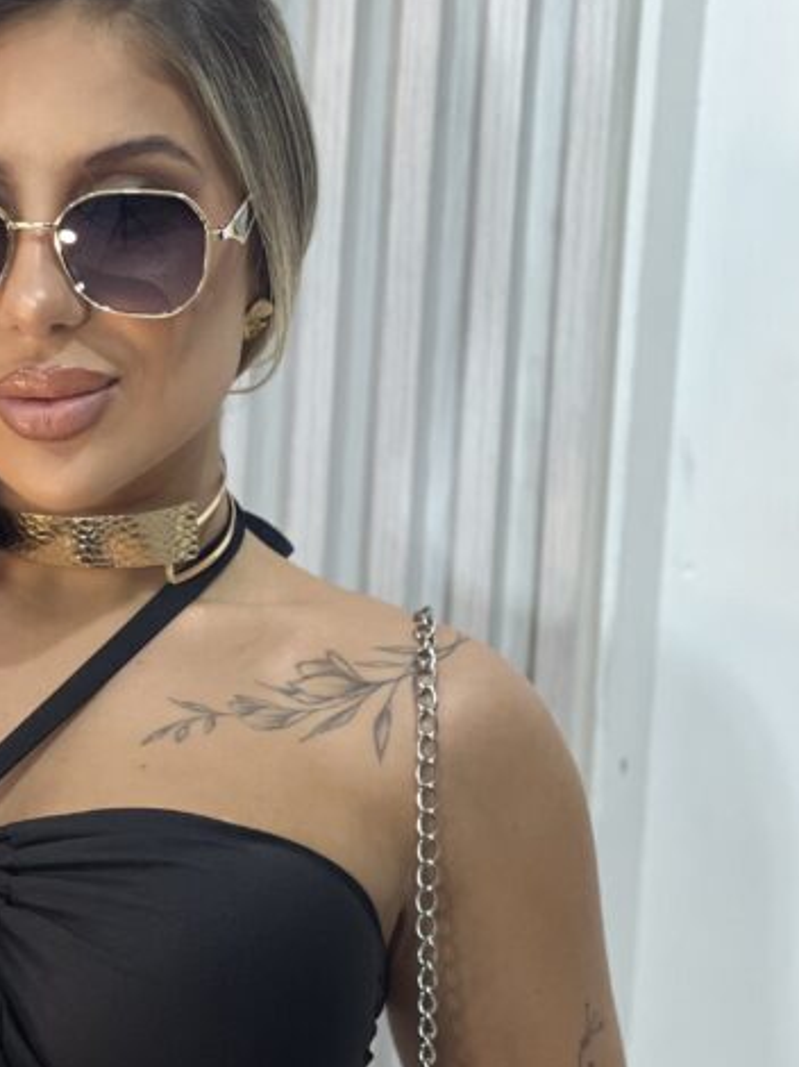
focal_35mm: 153
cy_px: 827
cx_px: 50
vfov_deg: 12.9
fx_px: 4713
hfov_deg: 9.6
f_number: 2.8
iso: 200
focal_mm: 9
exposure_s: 1/120
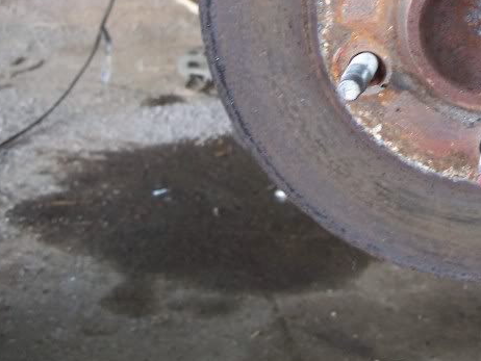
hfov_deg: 22.6
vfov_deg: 17.5
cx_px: 517
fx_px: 1140
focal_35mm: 82
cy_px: -10
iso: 200
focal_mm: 7.8
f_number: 2.8
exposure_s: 1/25
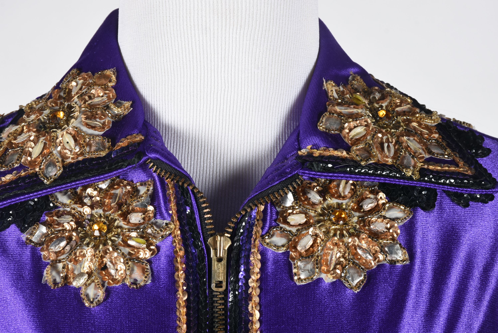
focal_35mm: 128
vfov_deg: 10.8
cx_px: 249
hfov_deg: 16.1
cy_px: 166
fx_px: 1765
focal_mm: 85
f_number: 13
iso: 320
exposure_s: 1/125
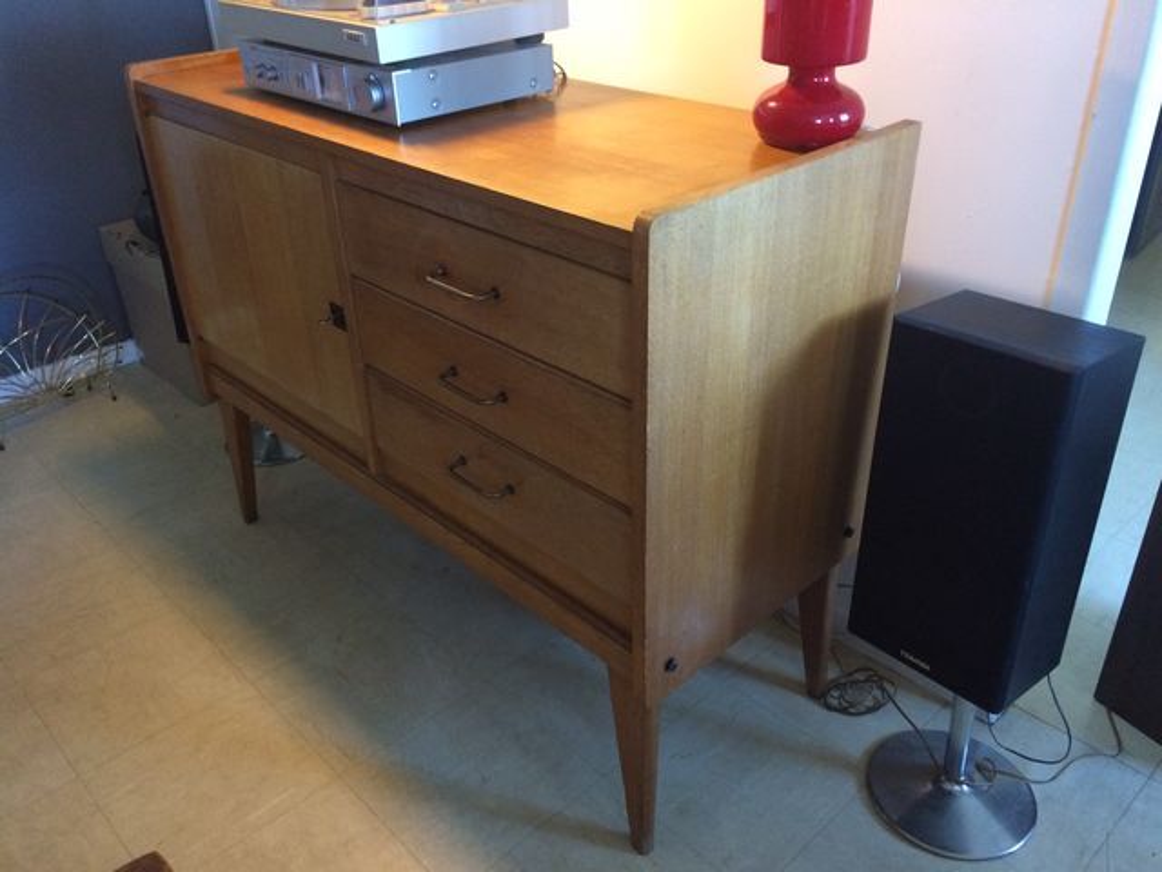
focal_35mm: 29
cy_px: 436
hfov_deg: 61.7
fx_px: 973
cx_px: 581
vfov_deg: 48.2
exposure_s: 1/20
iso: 250
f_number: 2.2
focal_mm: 4.15
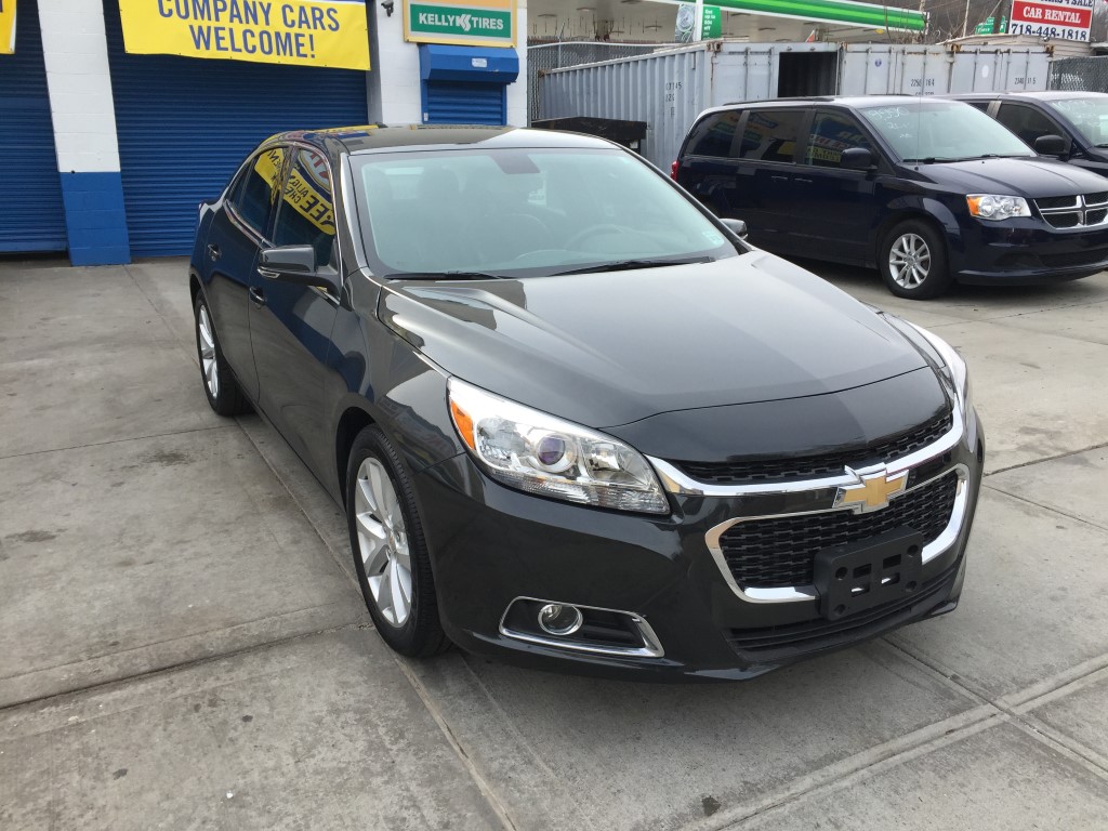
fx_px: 928
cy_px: 416
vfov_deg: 48.2
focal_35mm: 29
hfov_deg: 61.7
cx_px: 554
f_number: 2.2
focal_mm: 4.15
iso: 32
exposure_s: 1/824
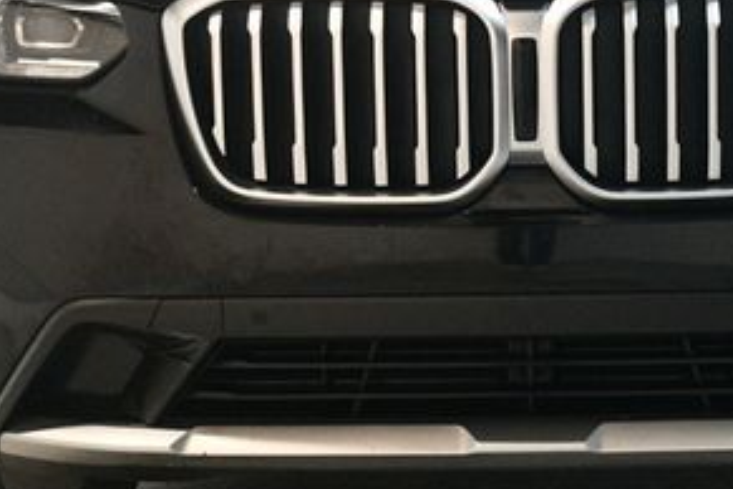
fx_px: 1792
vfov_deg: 15.5
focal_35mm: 88
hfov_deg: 23.0
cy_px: 116
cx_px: 509
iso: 3200
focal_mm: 27
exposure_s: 1/125
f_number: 4
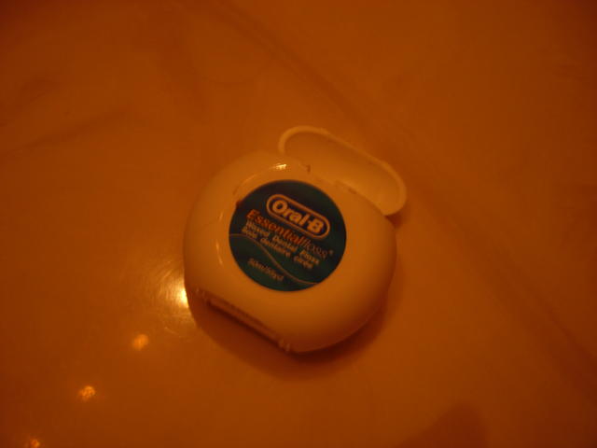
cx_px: 298
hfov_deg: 51.4
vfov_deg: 39.7
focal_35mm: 36
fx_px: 621
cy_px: 224
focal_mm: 7.5
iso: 84
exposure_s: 1/4
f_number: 2.7
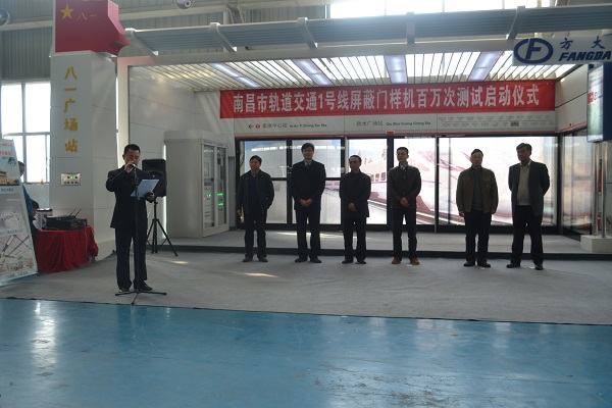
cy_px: 204
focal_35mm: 33
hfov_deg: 57.2
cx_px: 306
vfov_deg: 40.0
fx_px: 561
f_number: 4
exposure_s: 1/60
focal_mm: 22
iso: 400
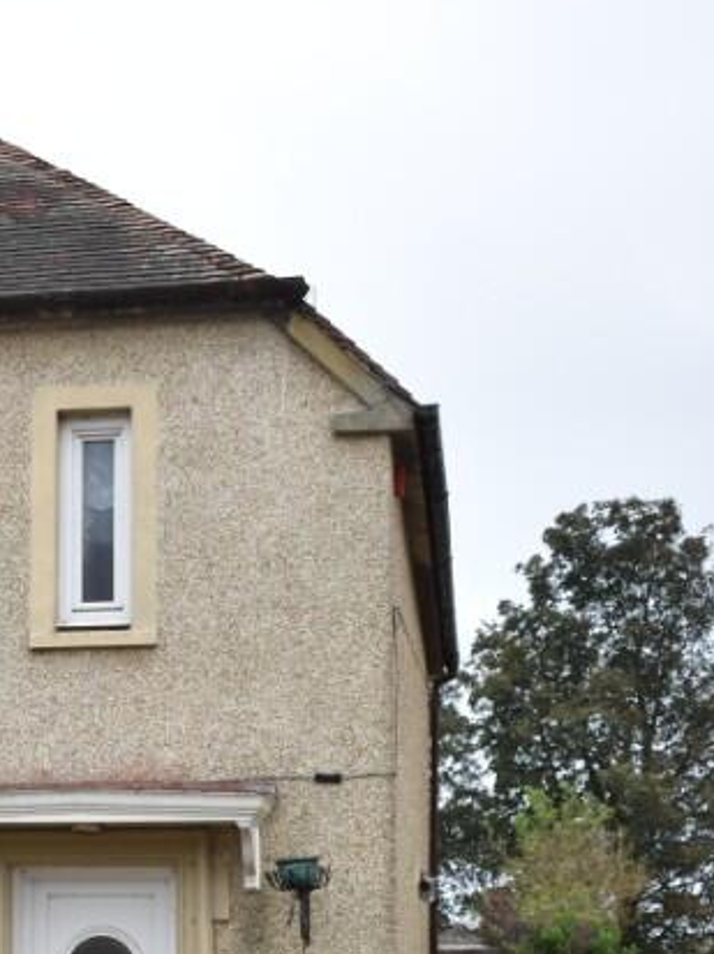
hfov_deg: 19.0
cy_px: 757
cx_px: -2
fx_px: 2071
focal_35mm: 75
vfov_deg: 25.5
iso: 110
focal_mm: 21
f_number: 4.5
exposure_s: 1/60
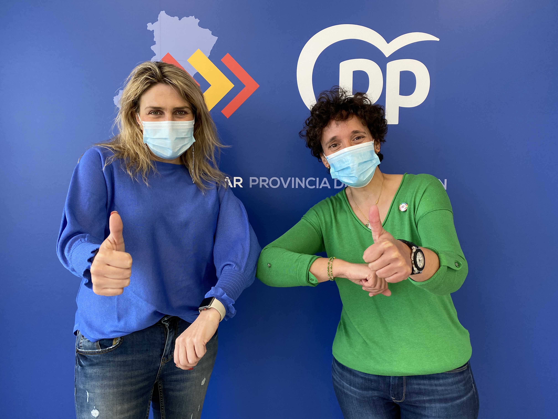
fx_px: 419
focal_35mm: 26
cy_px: 210
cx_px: 279
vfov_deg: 53.1
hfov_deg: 67.3
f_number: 1.8
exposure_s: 1/100
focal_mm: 4.25
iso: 100
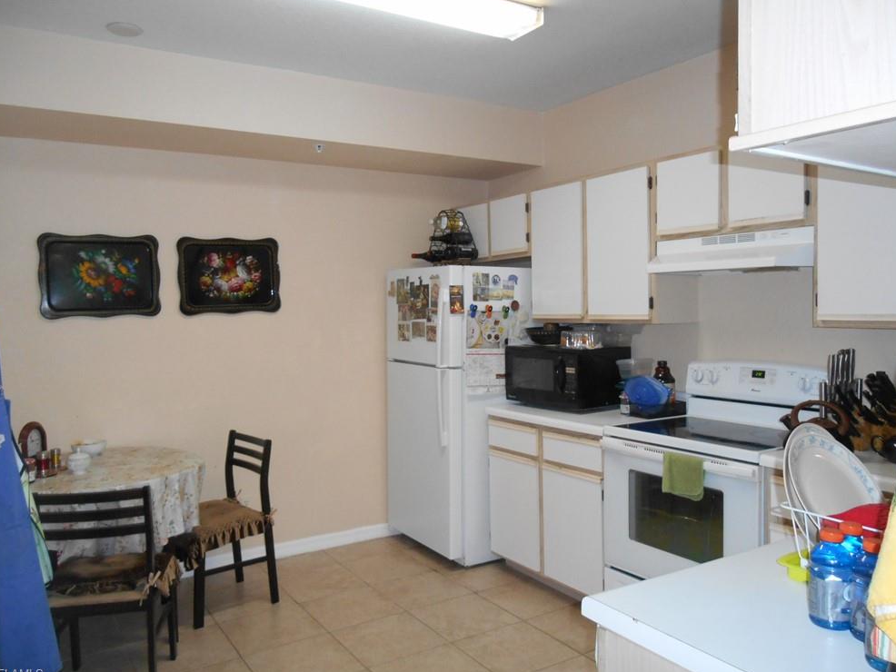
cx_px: 442
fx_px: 699
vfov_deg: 51.4
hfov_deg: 65.3
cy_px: 334
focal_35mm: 27
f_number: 3.4
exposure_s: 1/25
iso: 320
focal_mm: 4.7
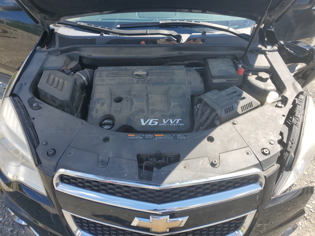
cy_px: 118
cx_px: 158
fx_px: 237
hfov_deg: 67.3
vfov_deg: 53.1
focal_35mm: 26
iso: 50
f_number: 1.5
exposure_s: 1/769
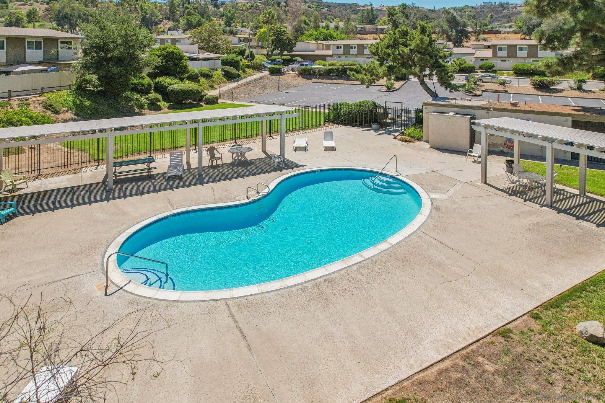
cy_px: 202
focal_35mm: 22
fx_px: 370
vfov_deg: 57.2
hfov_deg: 78.6
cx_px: 302
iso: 110
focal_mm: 8.38
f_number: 2.8
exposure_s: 1/2500
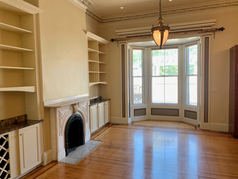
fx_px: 179
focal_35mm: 26
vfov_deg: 53.1
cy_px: 90
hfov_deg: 67.3
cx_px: 119
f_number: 1.8
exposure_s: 1/121
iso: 80
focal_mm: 4.25
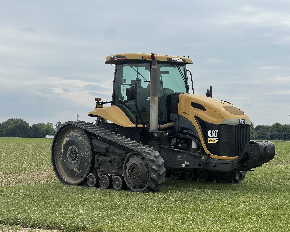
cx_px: 154
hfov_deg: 23.6
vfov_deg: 18.9
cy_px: 116
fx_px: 695
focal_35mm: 81
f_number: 2.8
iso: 32
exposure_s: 1/1193
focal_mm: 9
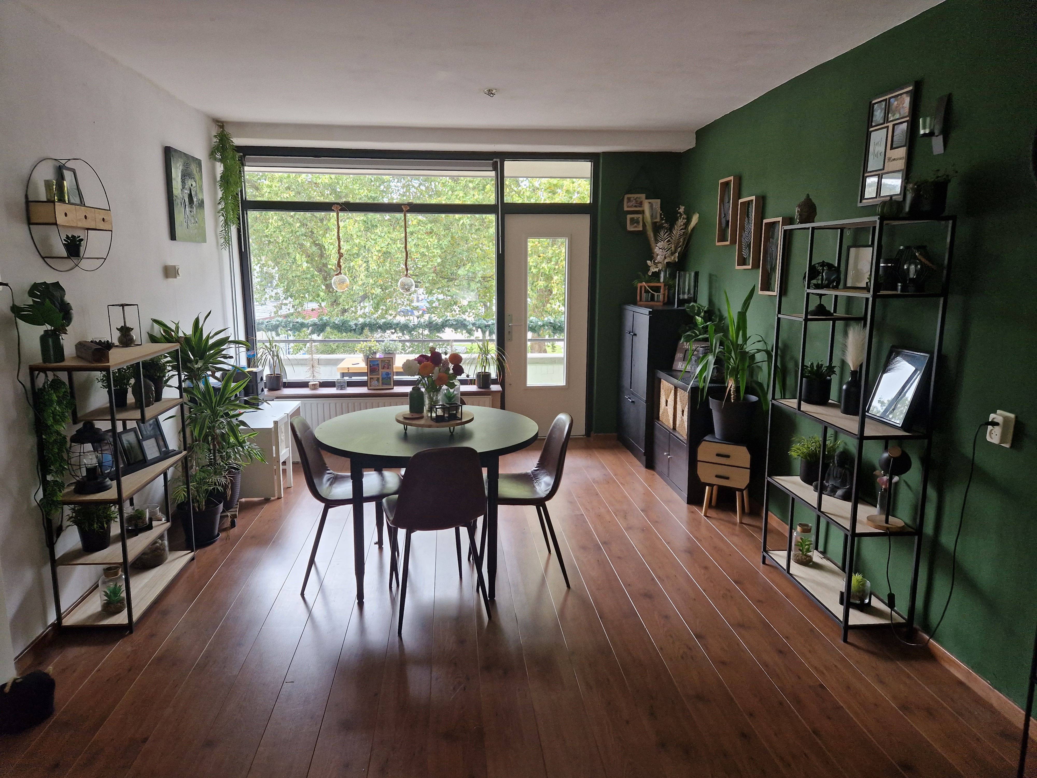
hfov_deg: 73.9
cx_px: 518
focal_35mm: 23
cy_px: 389
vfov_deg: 58.9
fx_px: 689
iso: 160
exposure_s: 1/100
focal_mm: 5.4
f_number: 1.8
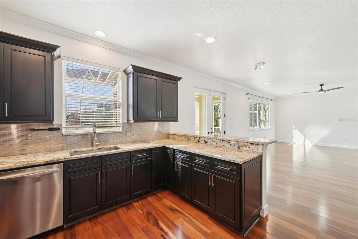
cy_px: 120
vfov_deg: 81.2
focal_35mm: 14
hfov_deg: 104.3
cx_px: 179
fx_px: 139
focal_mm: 14
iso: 400
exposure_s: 1/40
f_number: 8
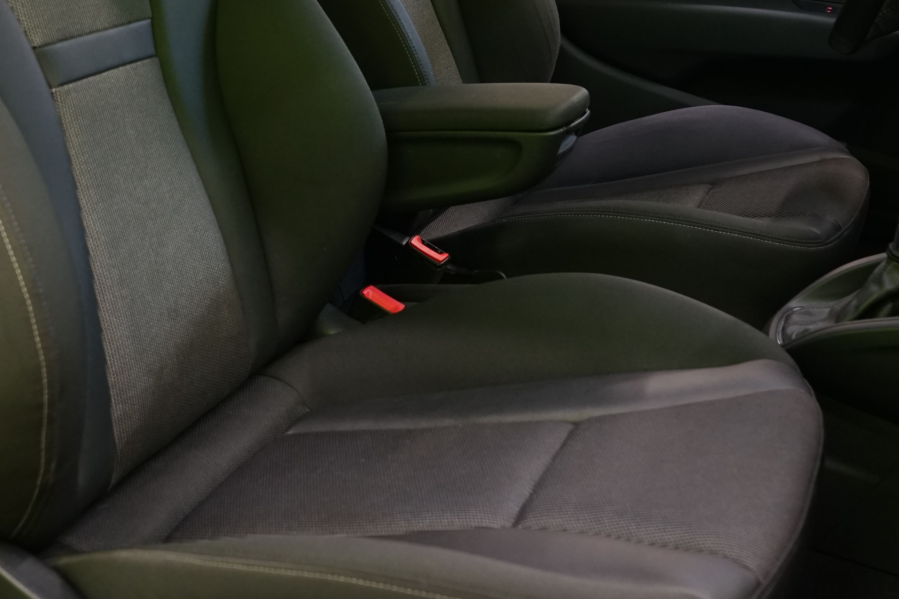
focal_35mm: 52
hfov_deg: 38.2
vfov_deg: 25.3
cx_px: 441
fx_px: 1298
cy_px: 81
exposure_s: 1/20
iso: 1250
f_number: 5
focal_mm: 28
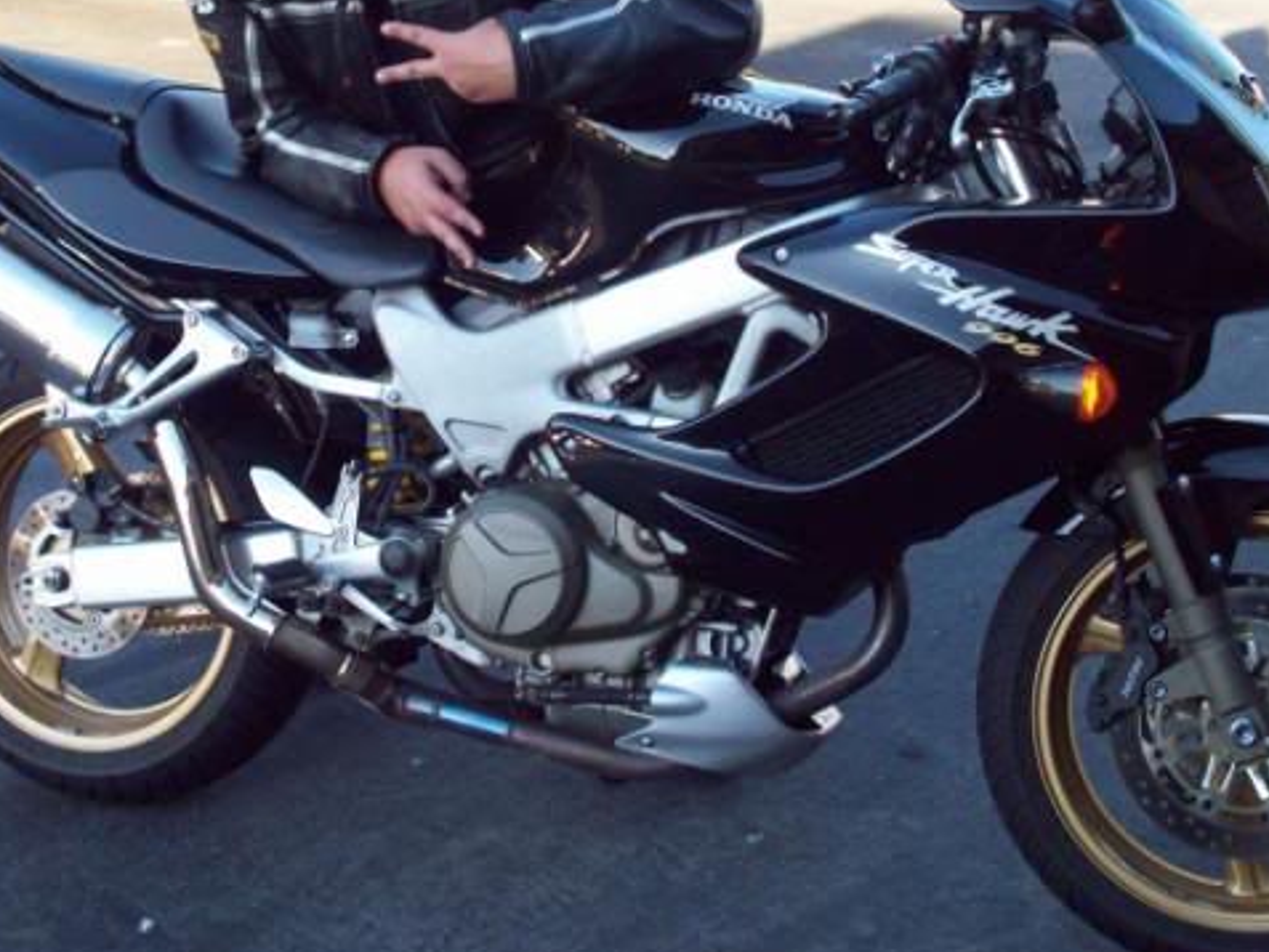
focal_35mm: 62
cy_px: 258
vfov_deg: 23.5
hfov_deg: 31.1
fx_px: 2273
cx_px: 529
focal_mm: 6.2
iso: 80
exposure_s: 1/120
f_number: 2.8
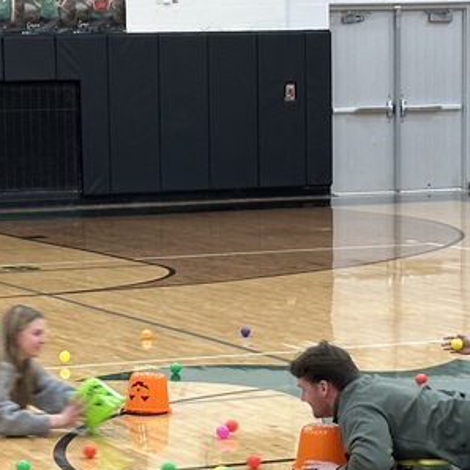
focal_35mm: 146
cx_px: 145
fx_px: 2243
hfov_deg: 11.9
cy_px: 375
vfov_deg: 11.9
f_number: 1.78
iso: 125
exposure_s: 1/60
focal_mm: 6.86
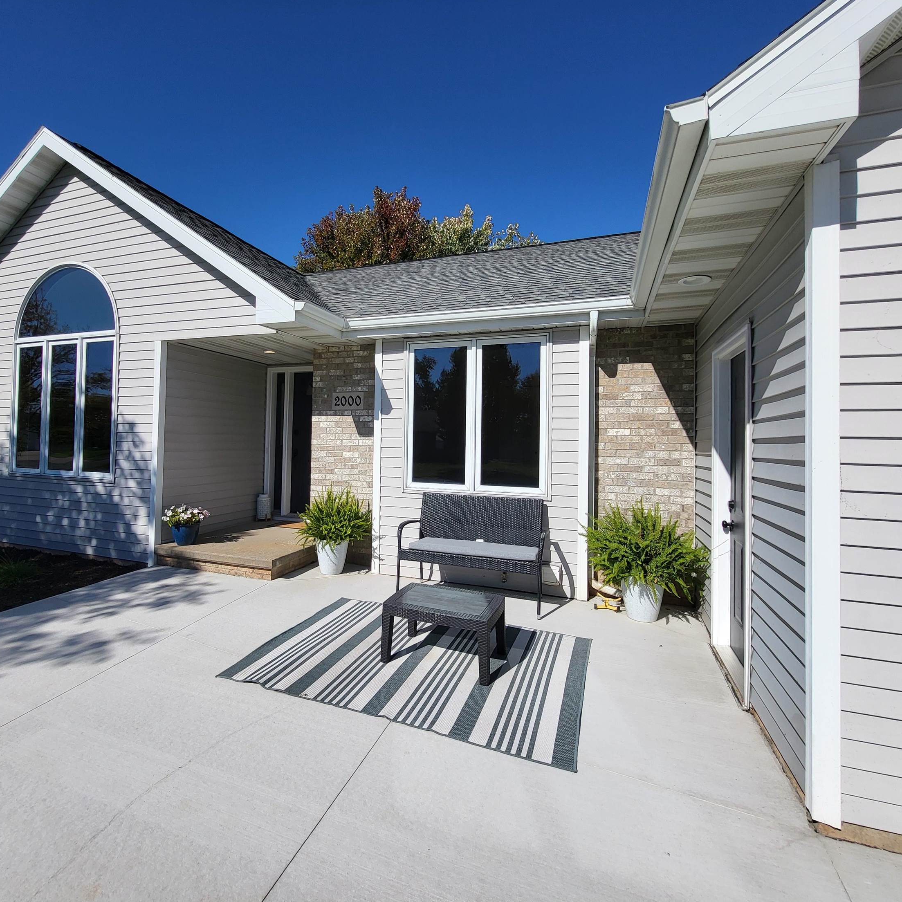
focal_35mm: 16
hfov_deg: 87.2
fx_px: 472
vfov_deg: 87.4
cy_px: 434
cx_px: 409
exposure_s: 1/2287
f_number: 2.2
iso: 32
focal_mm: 1.74
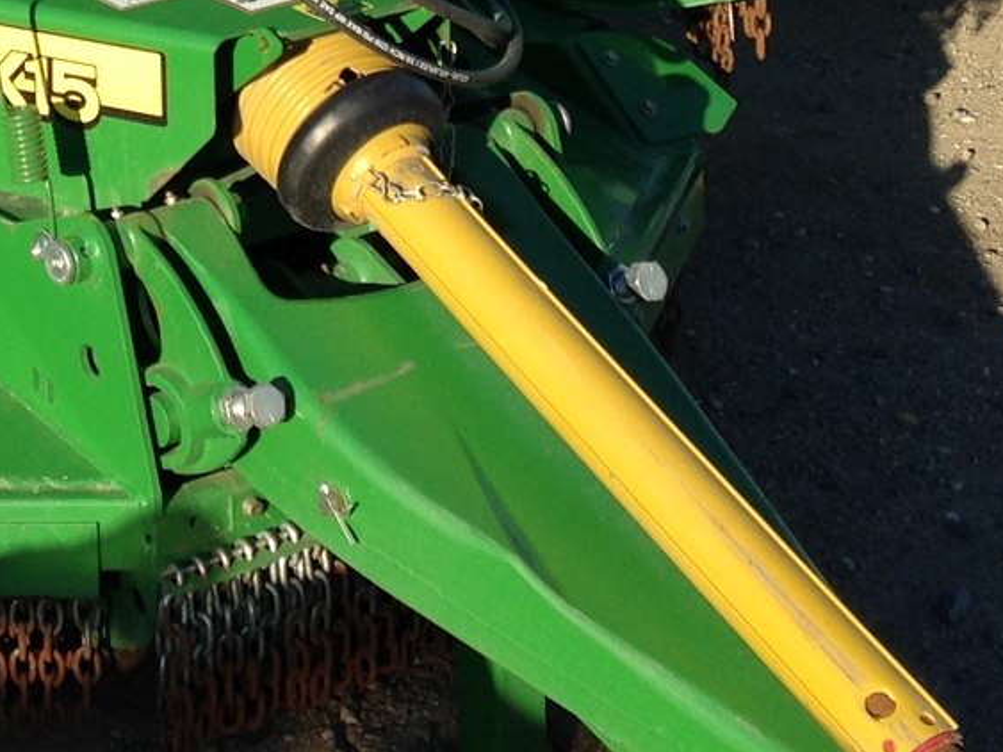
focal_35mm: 120
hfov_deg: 16.0
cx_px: -89
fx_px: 3476
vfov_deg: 12.1
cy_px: -146
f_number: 2.4
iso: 50
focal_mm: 4.12
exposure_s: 1/874
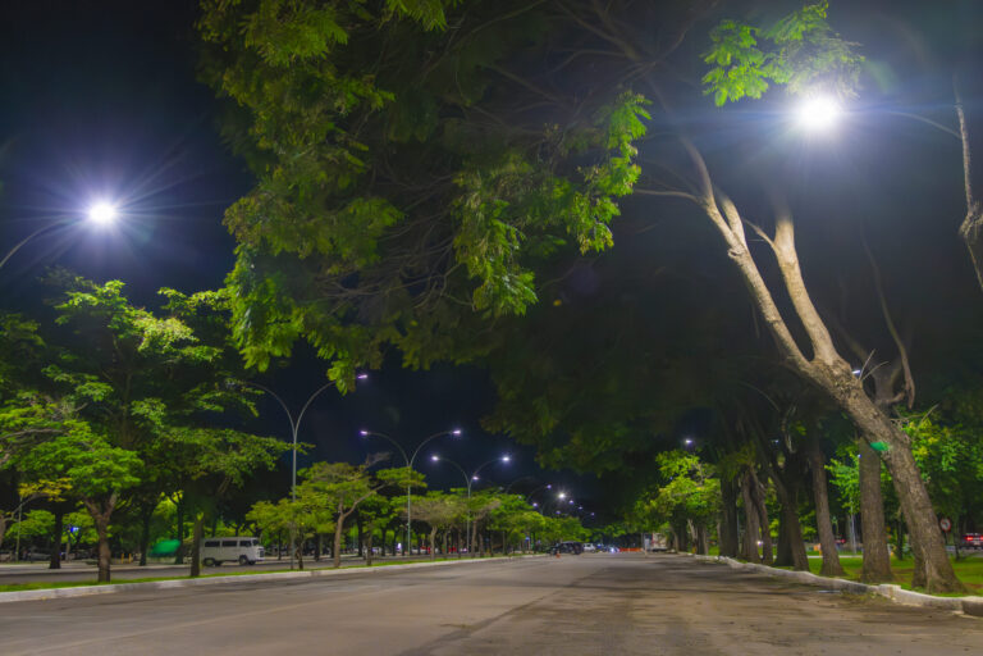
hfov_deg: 53.1
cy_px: 328
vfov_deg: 36.9
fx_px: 983
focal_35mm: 36
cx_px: 492
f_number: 4
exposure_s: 1/200
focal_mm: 24
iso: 3200
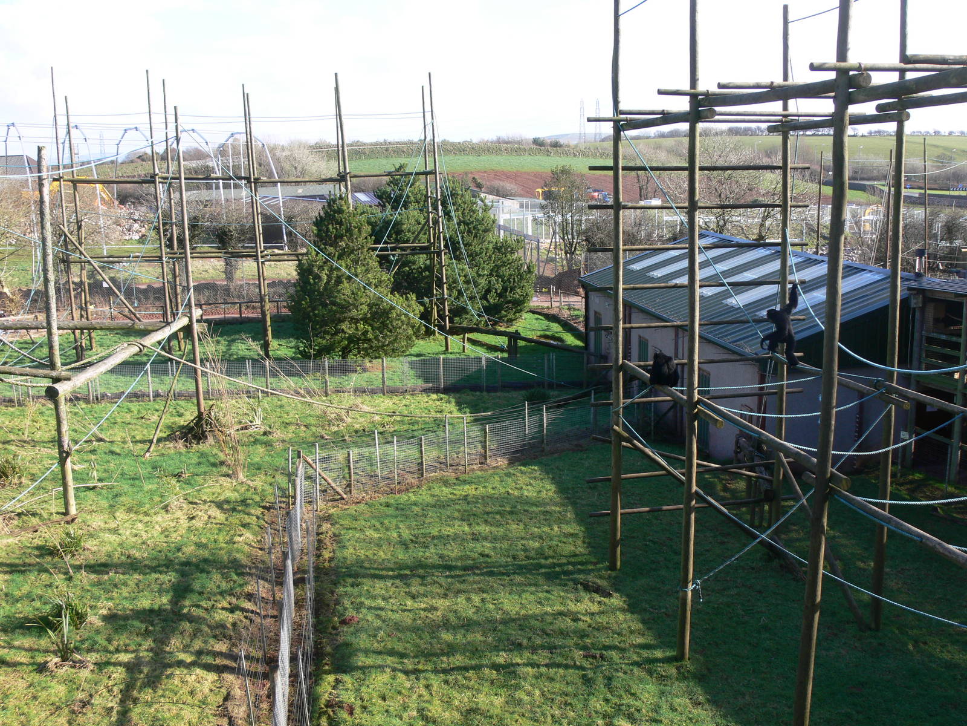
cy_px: 363
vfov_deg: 40.7
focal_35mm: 35
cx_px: 484
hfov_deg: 52.6
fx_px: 978
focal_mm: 7.4
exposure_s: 1/125
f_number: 5
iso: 80
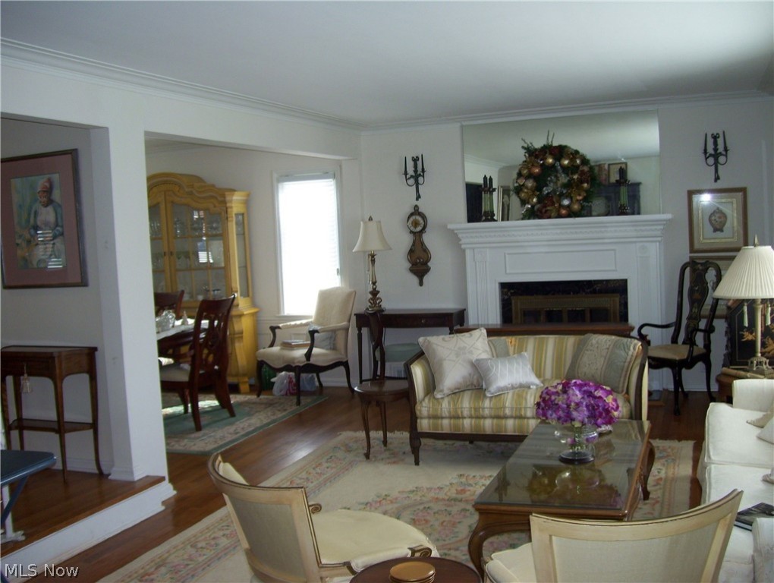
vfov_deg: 39.7
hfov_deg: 51.3
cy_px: 292
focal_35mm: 36
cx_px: 387
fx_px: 806
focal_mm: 6
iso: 80
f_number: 2.7
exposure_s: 1/60
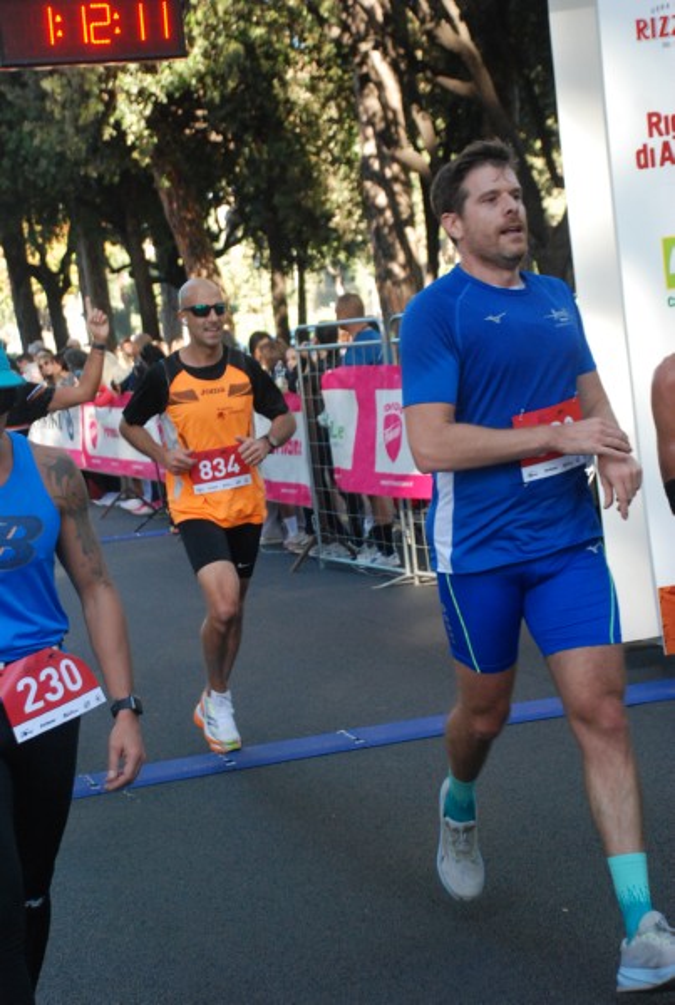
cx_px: 338
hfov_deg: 18.3
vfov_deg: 26.9
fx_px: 2098
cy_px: 502
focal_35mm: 75
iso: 1000
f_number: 5
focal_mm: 50
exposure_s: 1/320
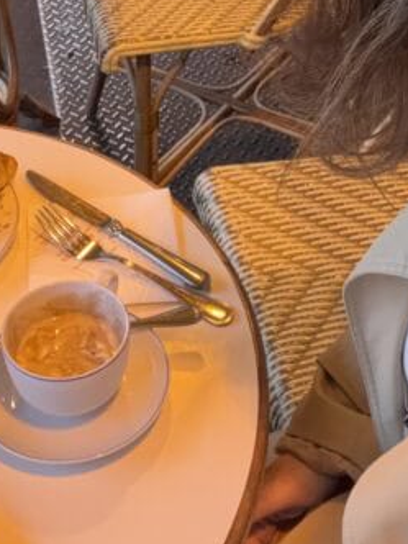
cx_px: 239
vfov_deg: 26.9
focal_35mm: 71
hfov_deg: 20.7
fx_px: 1116
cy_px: 105
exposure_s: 1/50
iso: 100
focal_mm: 2.7
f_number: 1.9
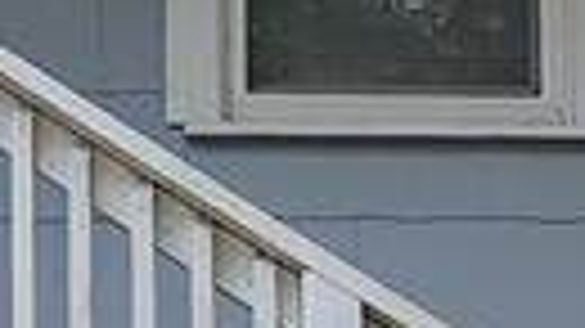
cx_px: 72
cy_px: 341
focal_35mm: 197
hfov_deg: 10.9
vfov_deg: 6.1
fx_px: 3055
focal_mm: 6.4
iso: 12
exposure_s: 1/279
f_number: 1.8
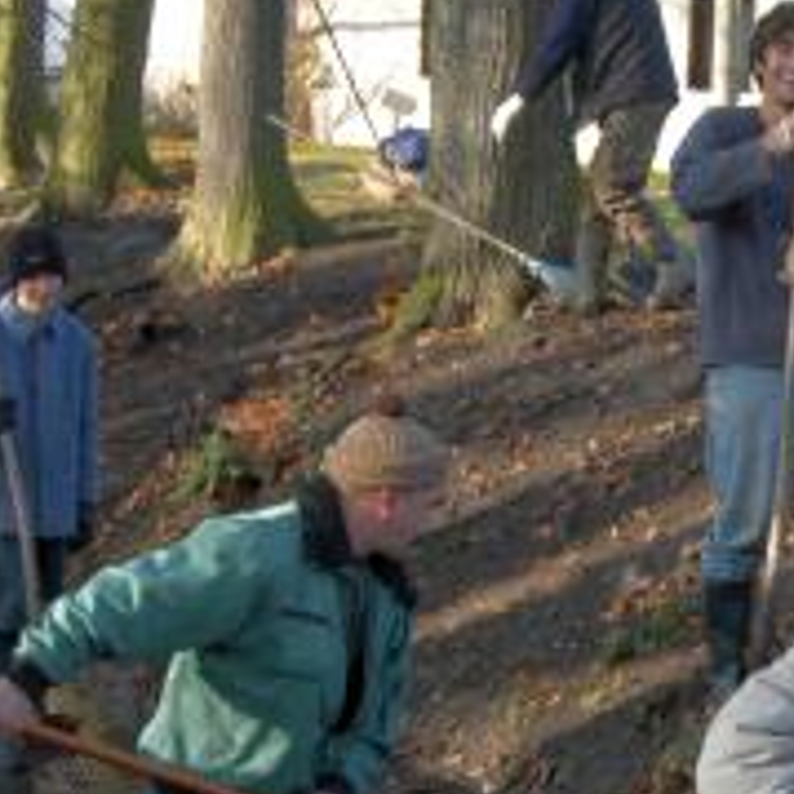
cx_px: 772
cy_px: 561
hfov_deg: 11.8
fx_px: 3789
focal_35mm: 146
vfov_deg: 11.9
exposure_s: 1/180
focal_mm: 32
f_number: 7.1
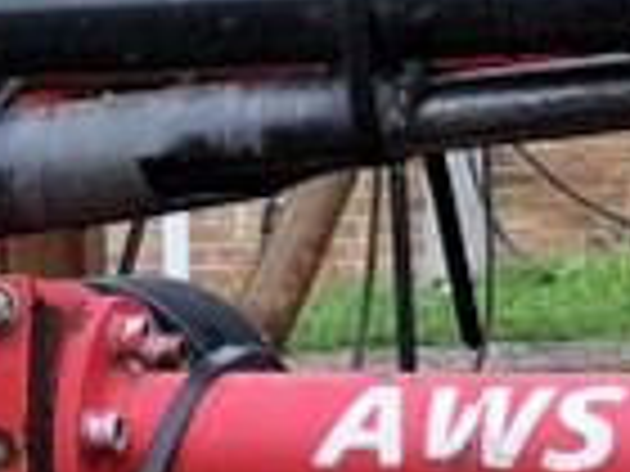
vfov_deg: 8.7
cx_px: 45
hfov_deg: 12.2
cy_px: 1007
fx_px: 2912
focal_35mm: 160
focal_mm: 3.99
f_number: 1.8
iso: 50
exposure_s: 1/120
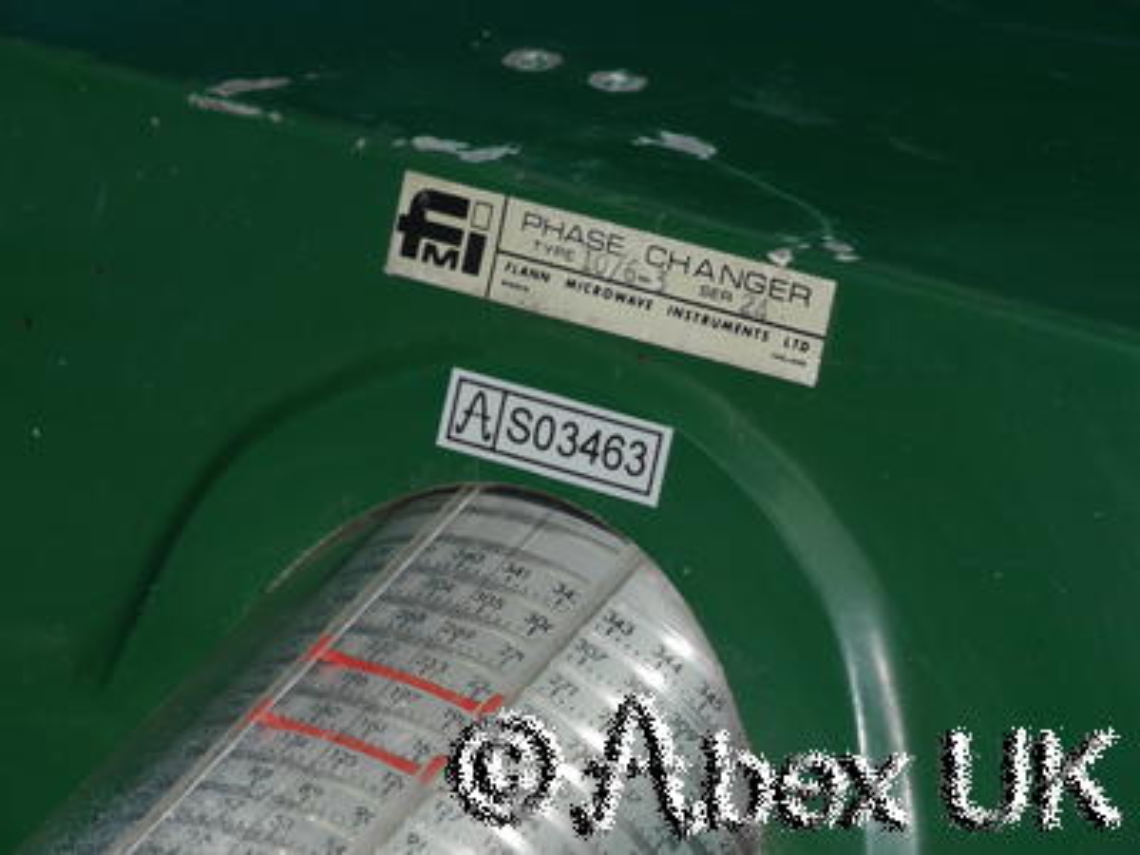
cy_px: 428
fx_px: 6718
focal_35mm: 204
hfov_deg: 9.7
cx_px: 570
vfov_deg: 7.3
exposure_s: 1/60
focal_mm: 102
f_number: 11
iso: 400
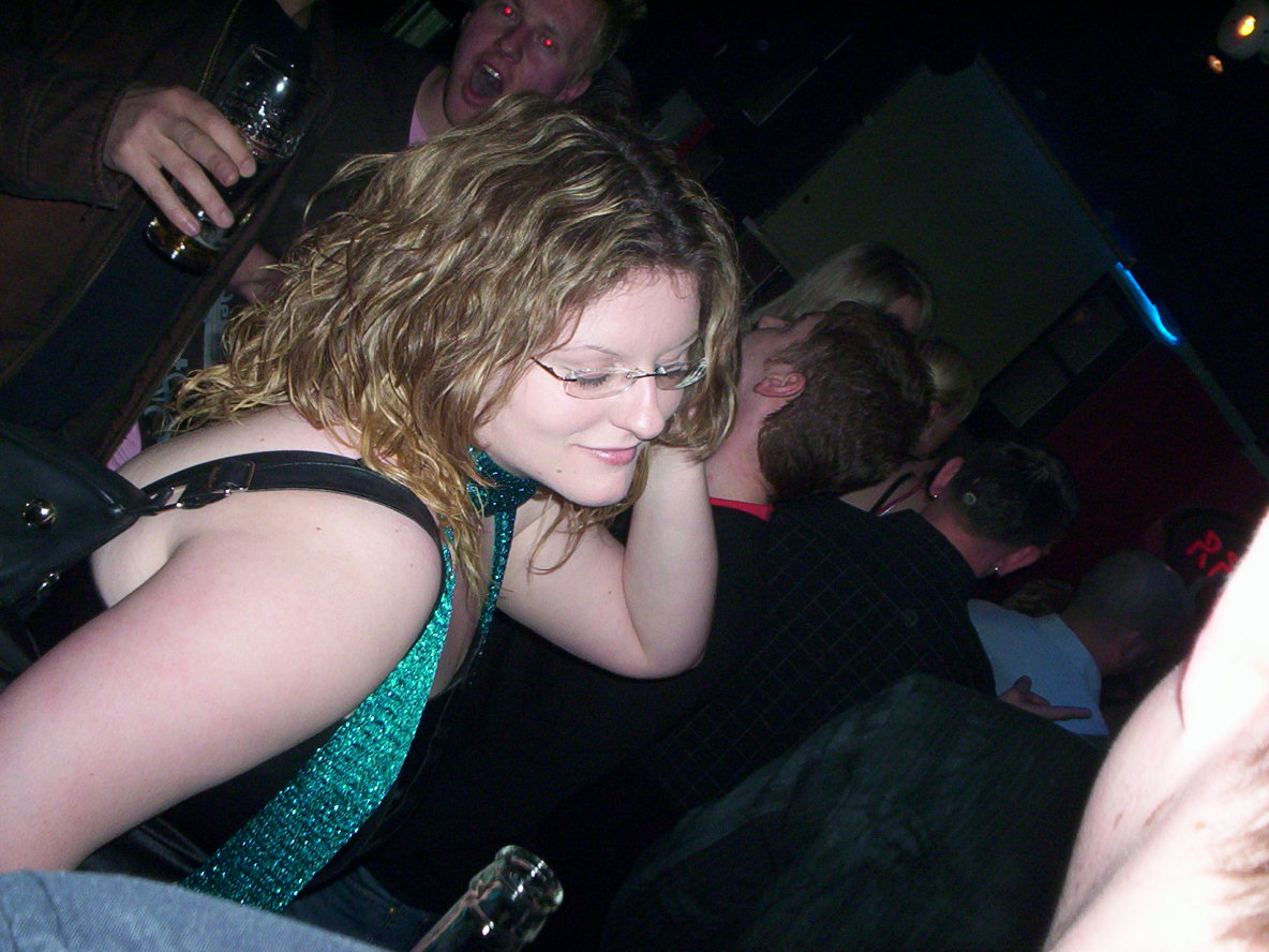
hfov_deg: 49.0
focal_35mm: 38
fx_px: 1393
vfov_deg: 37.7
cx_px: 634
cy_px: 476
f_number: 4.5
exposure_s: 1/60
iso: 140
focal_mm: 4.99
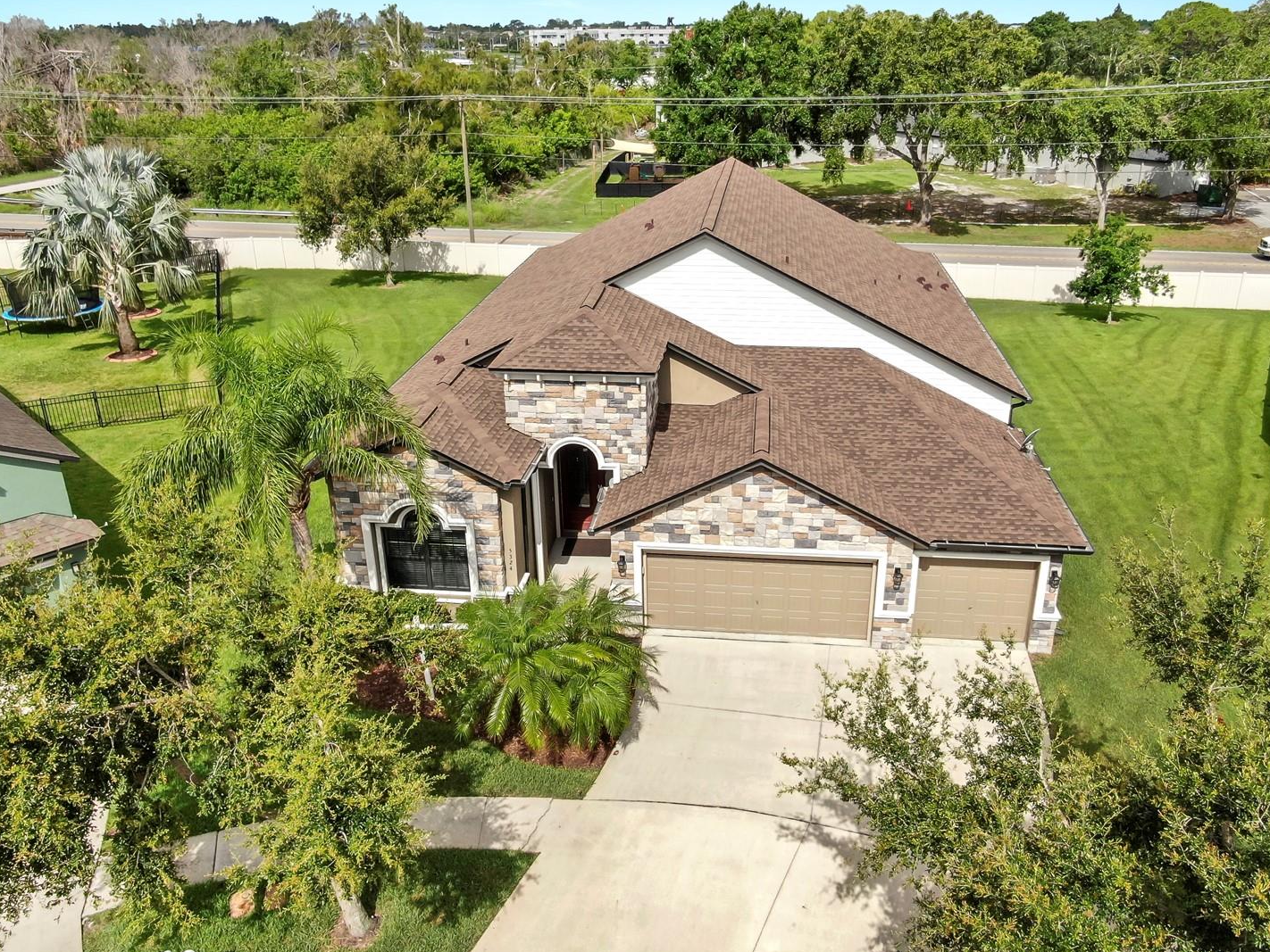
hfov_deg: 65.3
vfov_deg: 51.4
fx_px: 991
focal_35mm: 27
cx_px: 654
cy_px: 458
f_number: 2.8
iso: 110
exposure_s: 1/1250
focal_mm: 4.39
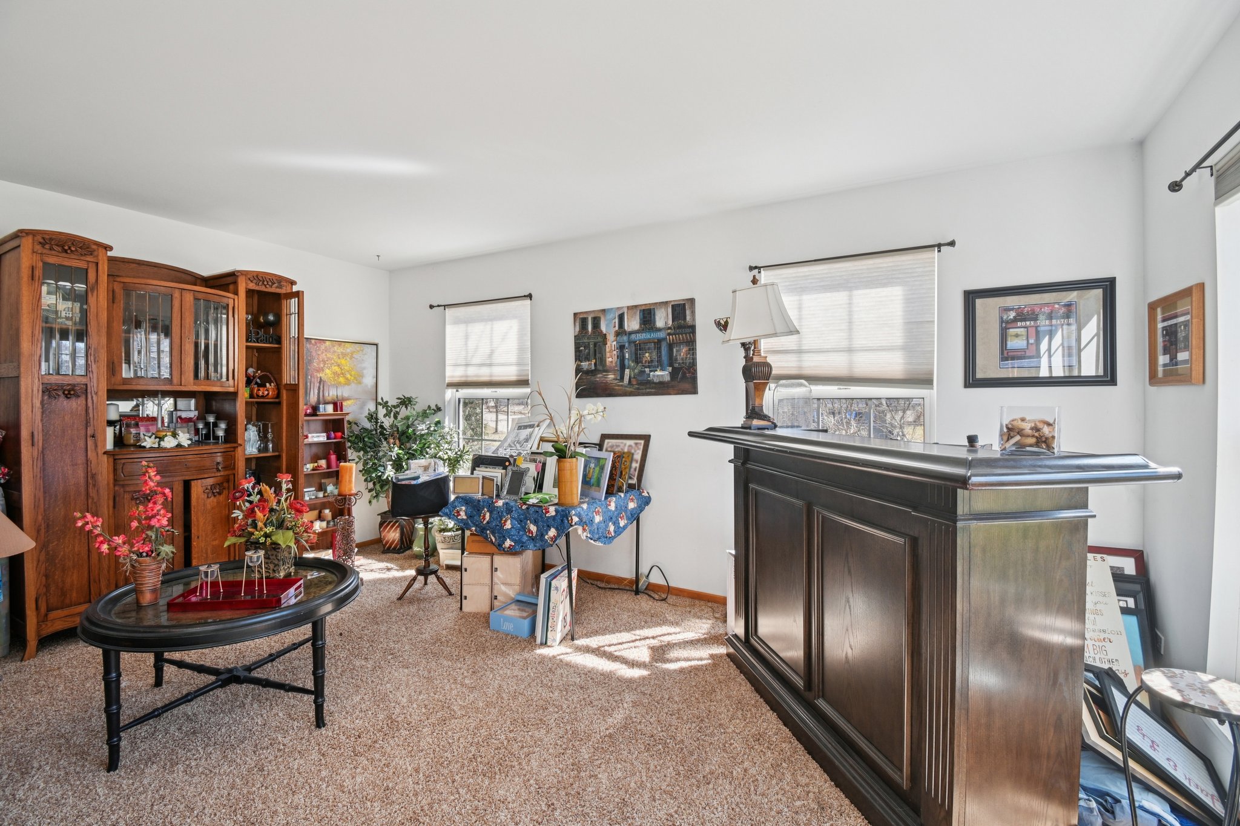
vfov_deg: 77.3
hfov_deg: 100.4
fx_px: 517
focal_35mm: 15
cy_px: 413
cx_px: 620
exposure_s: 1/30
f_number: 8
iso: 100
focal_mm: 10
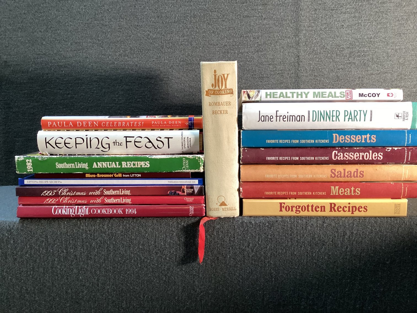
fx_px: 373
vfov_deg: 45.4
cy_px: 156
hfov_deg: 58.3
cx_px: 208
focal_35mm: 31
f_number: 2.4
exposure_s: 1/60
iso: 200
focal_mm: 3.3
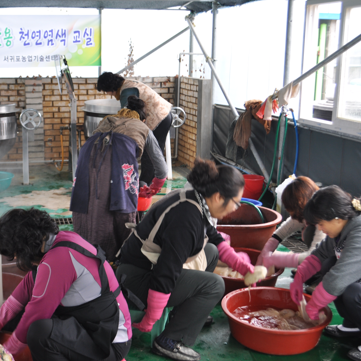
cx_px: 125
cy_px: 181
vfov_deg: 34.0
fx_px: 590
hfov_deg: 33.8
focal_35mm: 50
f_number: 5.6
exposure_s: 1/30
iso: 280
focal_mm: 26
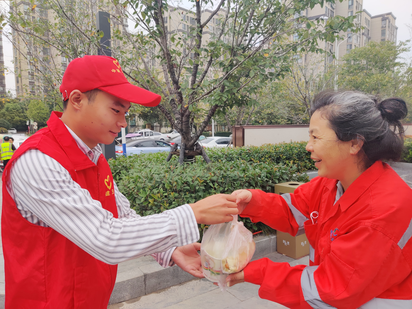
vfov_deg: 51.4
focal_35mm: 27
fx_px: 321
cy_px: 154
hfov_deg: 65.3
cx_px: 206
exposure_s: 1/197
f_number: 1.75
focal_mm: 4.75
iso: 100
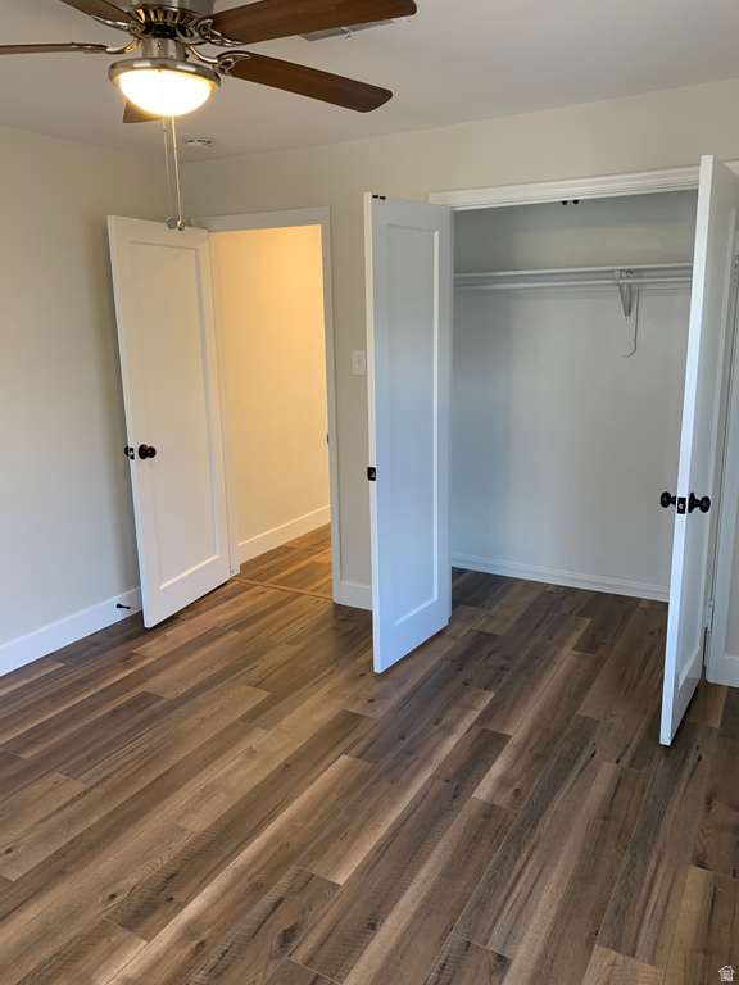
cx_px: 370
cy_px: 492
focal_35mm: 26
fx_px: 740
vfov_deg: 67.3
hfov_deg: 53.1
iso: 160
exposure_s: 1/60
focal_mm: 4.25
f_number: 1.8
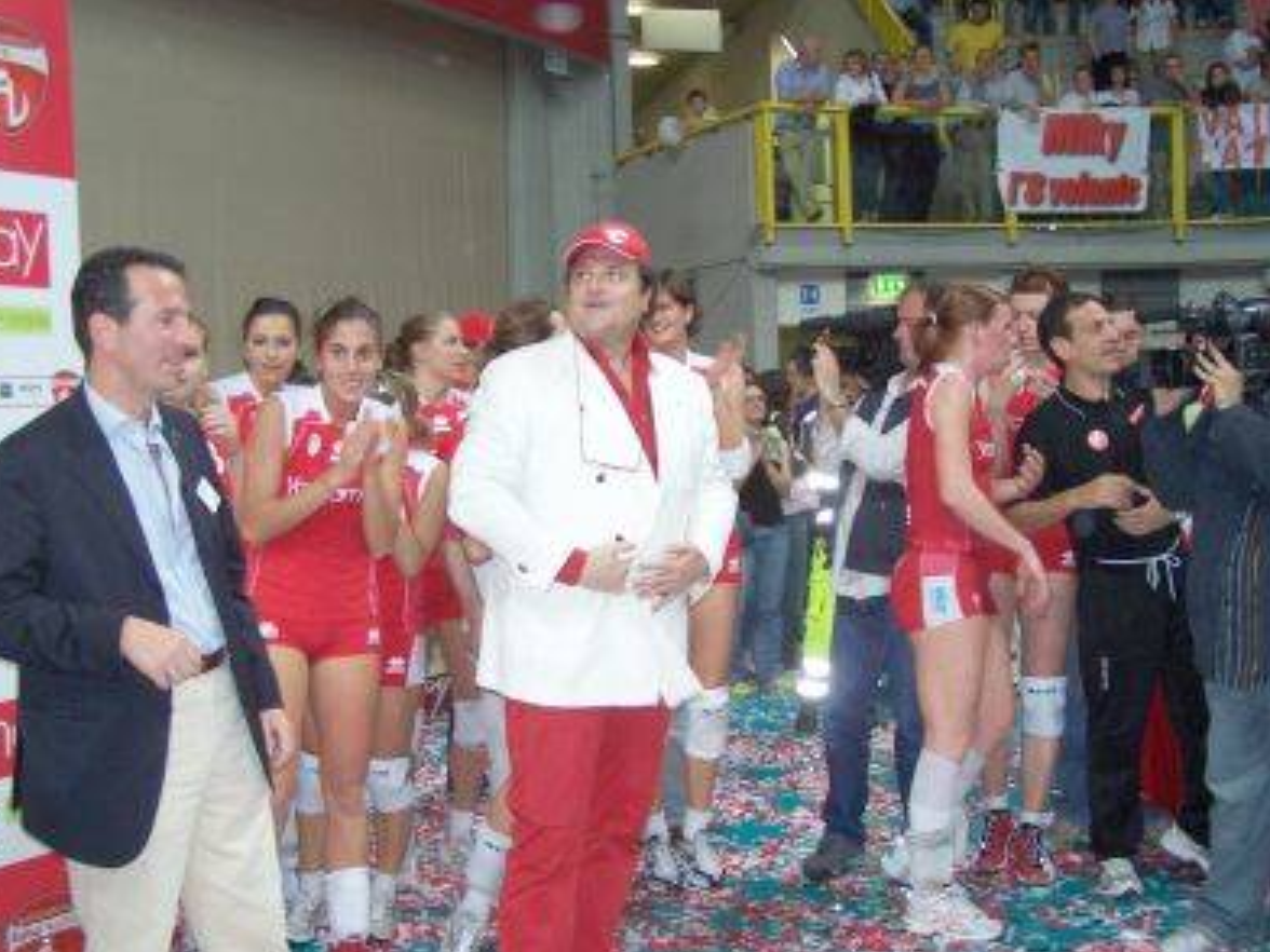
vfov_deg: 29.7
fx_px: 1798
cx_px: 625
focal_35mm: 49
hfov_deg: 38.9
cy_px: 482
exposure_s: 1/60
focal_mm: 8
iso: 140
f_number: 3
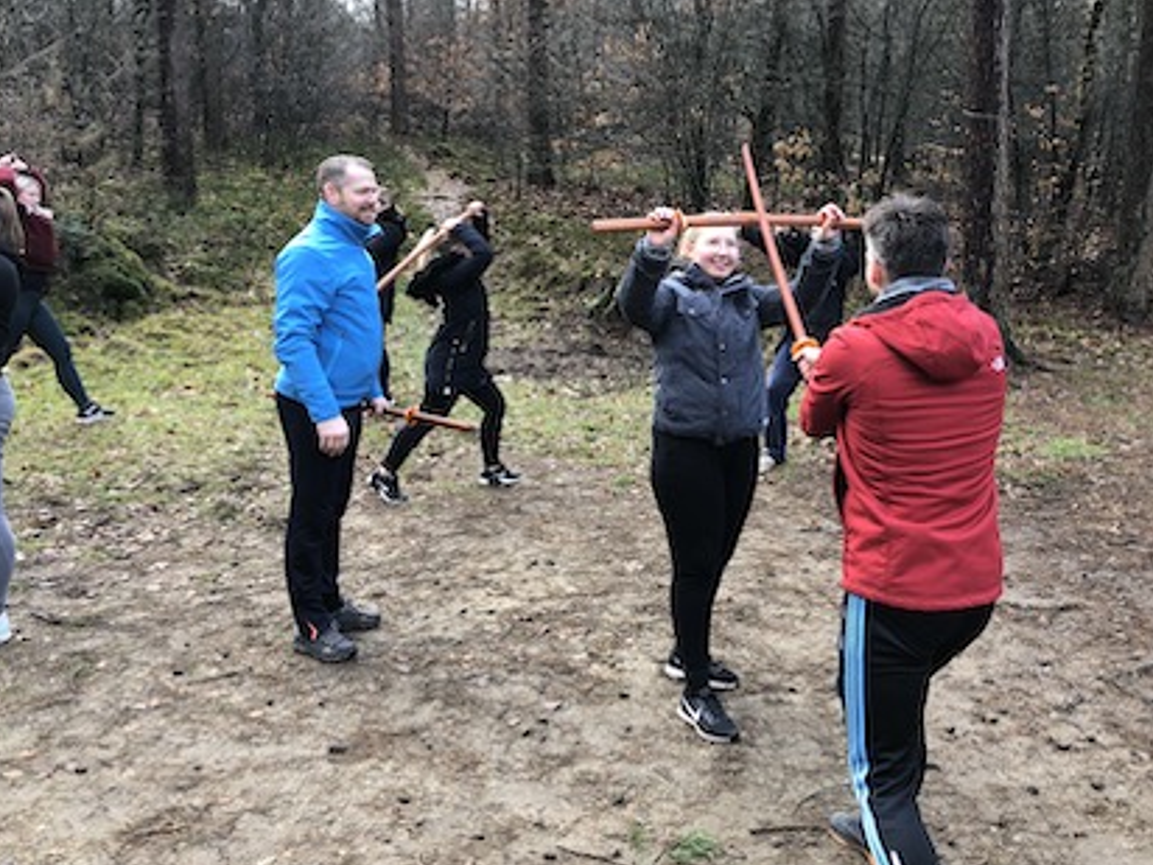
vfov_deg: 41.7
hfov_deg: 53.7
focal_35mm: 34
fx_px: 1132
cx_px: 663
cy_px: 379
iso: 32
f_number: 1.8
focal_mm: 4
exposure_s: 1/60
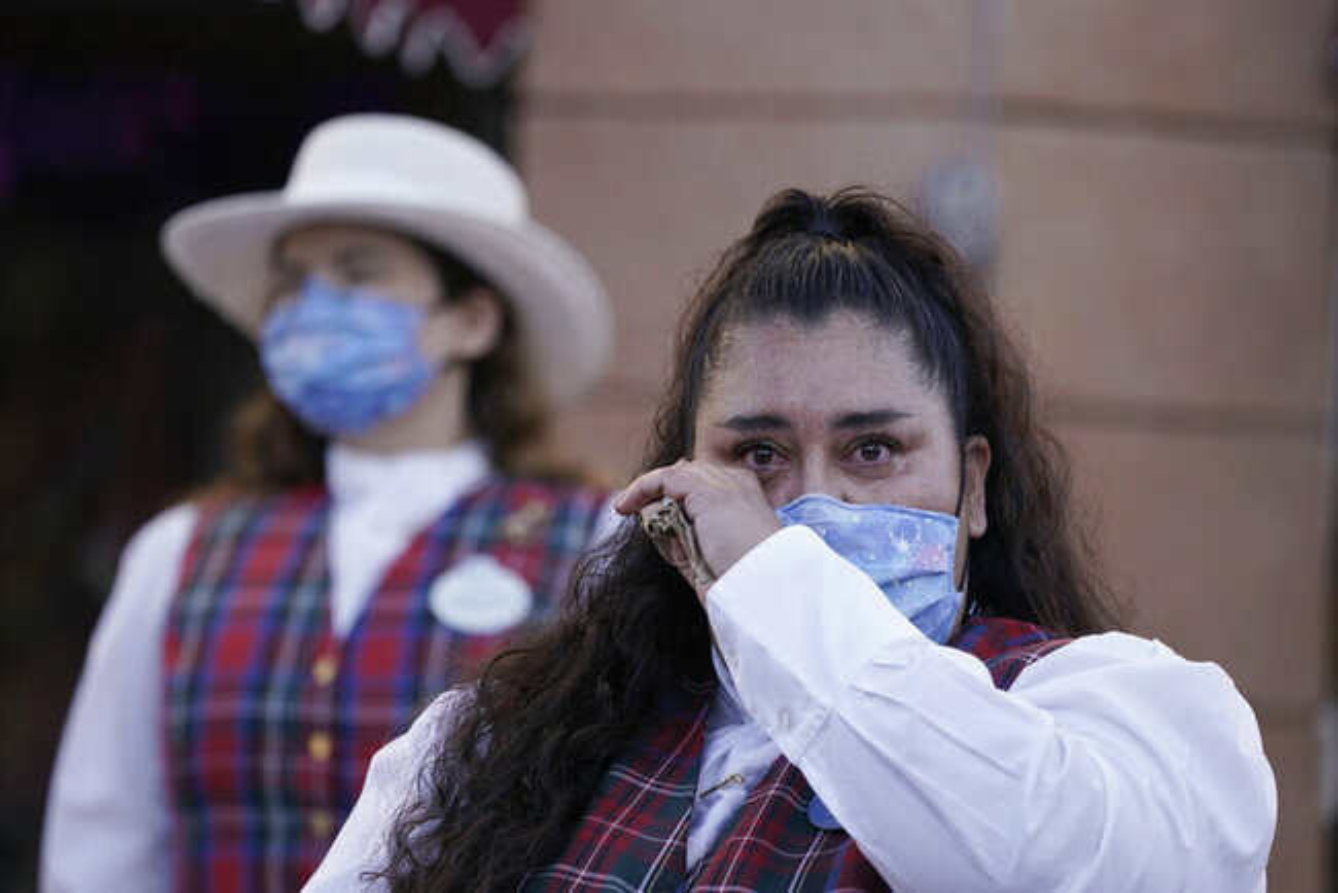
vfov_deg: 4.3
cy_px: 446
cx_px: 669
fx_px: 11935
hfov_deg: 6.4
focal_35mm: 321
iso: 400
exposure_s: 1/320
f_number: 5.6
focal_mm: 321
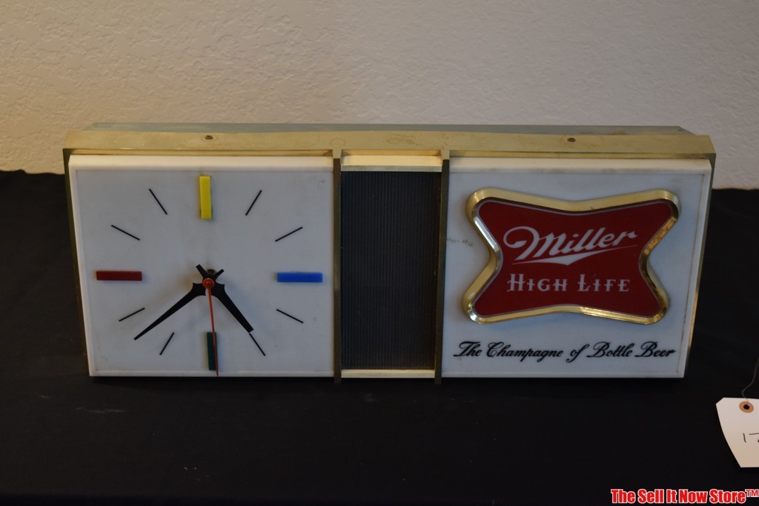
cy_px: 253
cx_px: 380
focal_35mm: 63
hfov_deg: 31.9
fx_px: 1328
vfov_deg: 21.6
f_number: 5
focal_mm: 42
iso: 900
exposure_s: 1/60
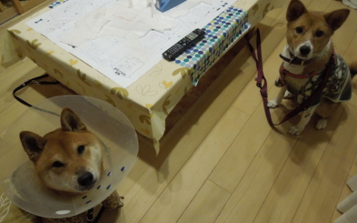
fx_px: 263
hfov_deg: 68.4
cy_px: 121
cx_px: 176
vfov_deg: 45.9
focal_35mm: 27
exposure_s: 1/40
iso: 800
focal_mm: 4.5
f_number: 3.3
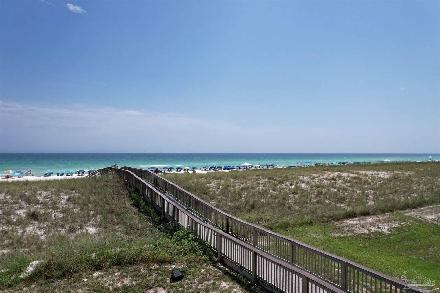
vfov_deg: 57.2
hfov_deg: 78.6
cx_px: 220
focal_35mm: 22
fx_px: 269
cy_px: 146
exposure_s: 1/2500
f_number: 2.8
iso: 100
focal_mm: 8.38
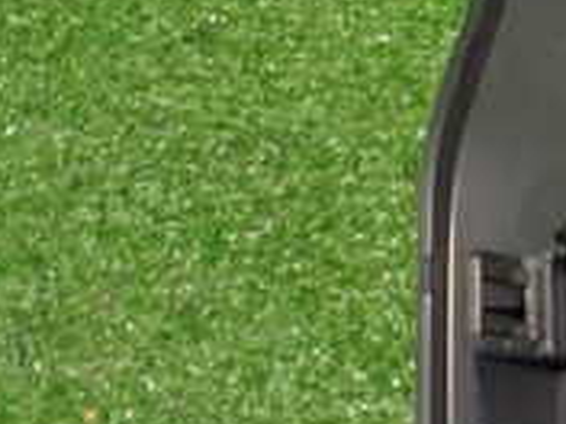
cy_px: 87
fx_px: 2011
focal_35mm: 123
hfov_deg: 14.7
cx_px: 894
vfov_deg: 12.0
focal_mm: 6.37
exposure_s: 1/15
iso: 800
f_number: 2.5
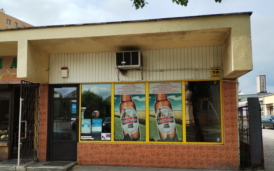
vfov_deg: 41.7
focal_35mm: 30
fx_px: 224
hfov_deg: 62.9
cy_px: 100
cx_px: 138
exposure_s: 1/632
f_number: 1.8
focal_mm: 4.27
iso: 100
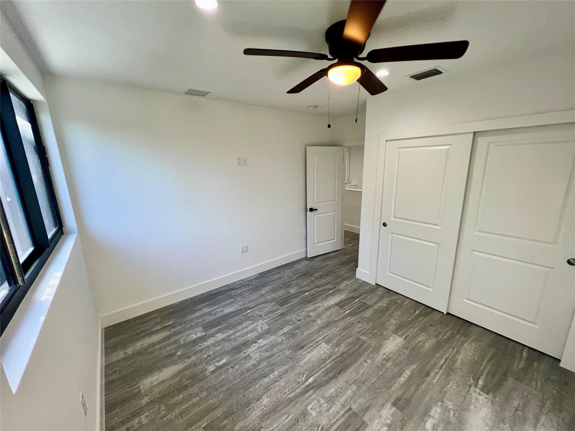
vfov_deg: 89.9
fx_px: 216
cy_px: 216
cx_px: 288
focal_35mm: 13
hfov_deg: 106.2
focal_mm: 1.57
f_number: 1.8
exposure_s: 1/120
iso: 100
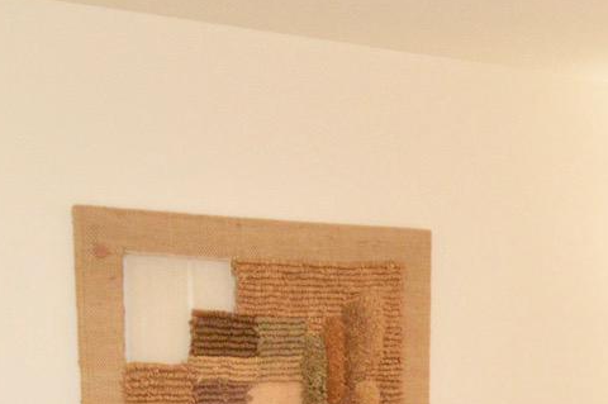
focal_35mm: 64
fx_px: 1080
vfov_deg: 19.3
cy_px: 550
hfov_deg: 30.3
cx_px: 532
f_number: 3.5
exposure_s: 1/60
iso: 1250
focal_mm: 10
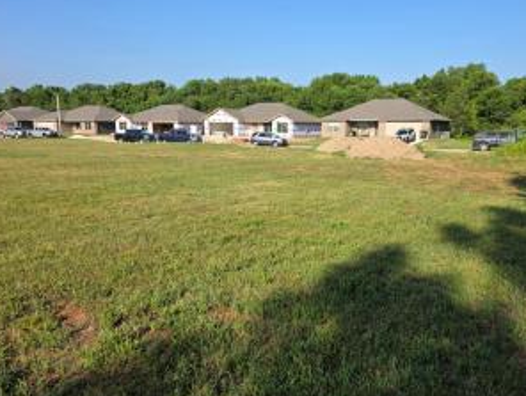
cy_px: 226
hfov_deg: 58.0
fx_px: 472
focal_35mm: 31
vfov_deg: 45.4
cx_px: 305
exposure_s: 1/3778
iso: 80
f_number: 1.7
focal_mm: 6.3
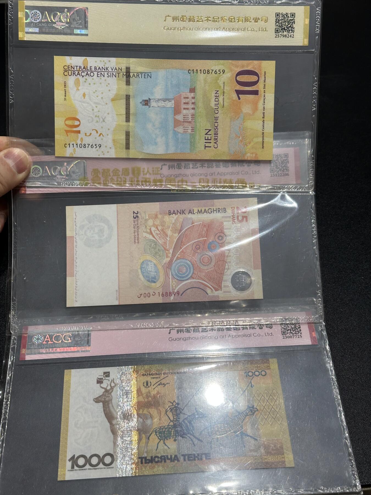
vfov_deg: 39.7
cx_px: 186
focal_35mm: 48
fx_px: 686
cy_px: 248
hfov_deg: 30.3
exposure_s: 1/50
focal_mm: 6.86
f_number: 1.78
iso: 64
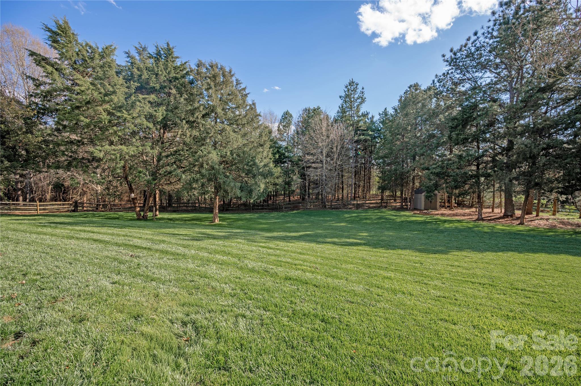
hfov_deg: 104.3
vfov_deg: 81.1
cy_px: 193
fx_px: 226
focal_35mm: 14
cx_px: 290
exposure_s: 1/250
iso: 160
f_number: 5.6
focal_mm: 14
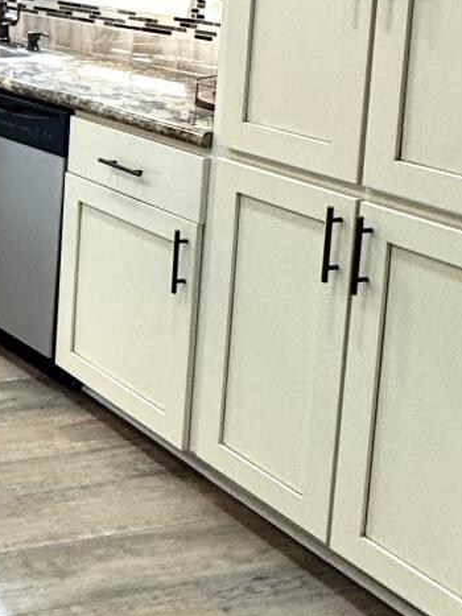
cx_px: -355
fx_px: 1068
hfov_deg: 19.0
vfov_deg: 30.5
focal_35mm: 60
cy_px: 40
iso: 125
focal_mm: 2.22
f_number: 2.2
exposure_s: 1/120
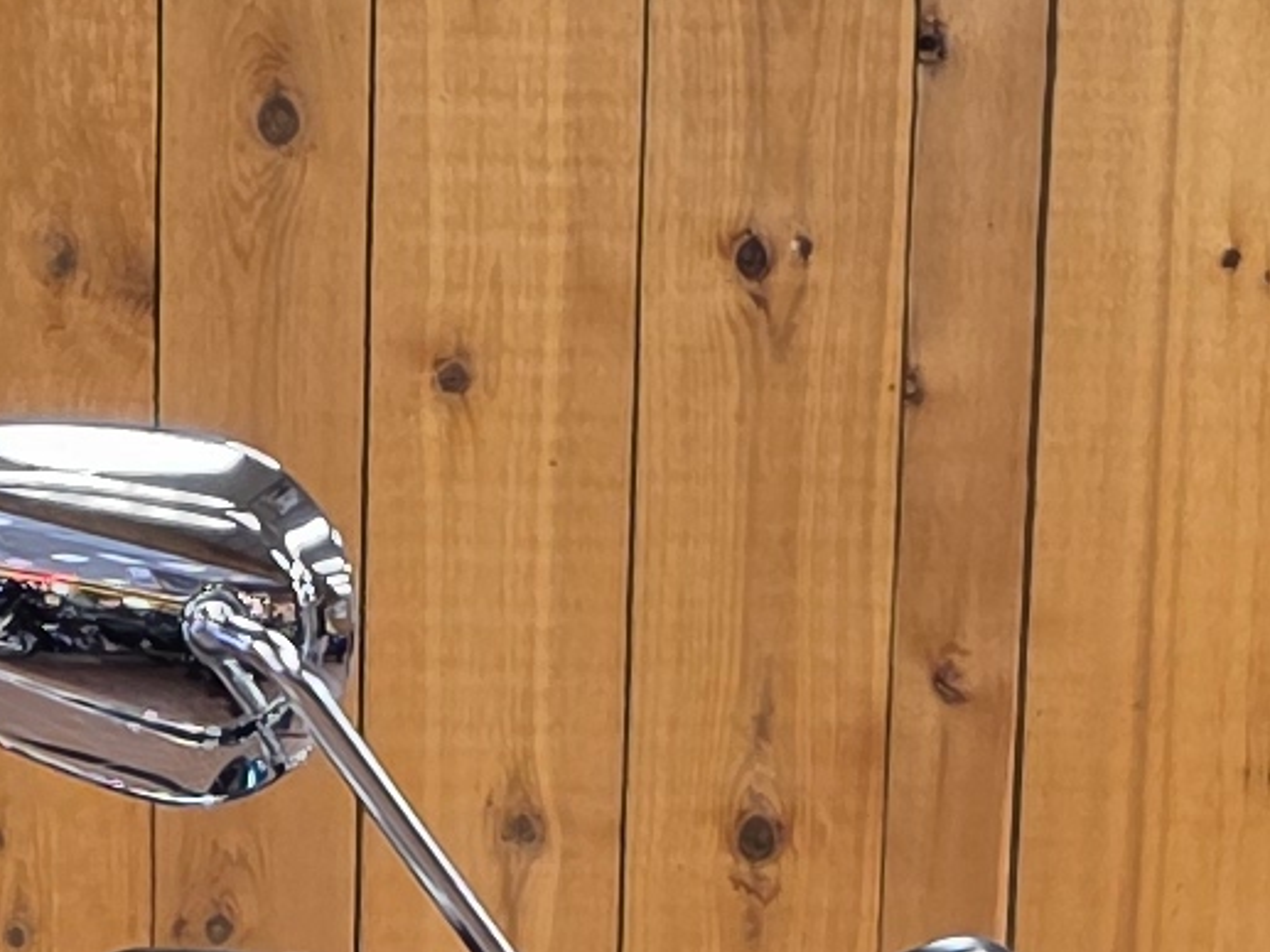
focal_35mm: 178
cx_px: 612
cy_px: 2473
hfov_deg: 11.1
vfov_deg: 7.6
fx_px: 6532
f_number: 1.7
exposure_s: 1/120
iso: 320
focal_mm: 6.3
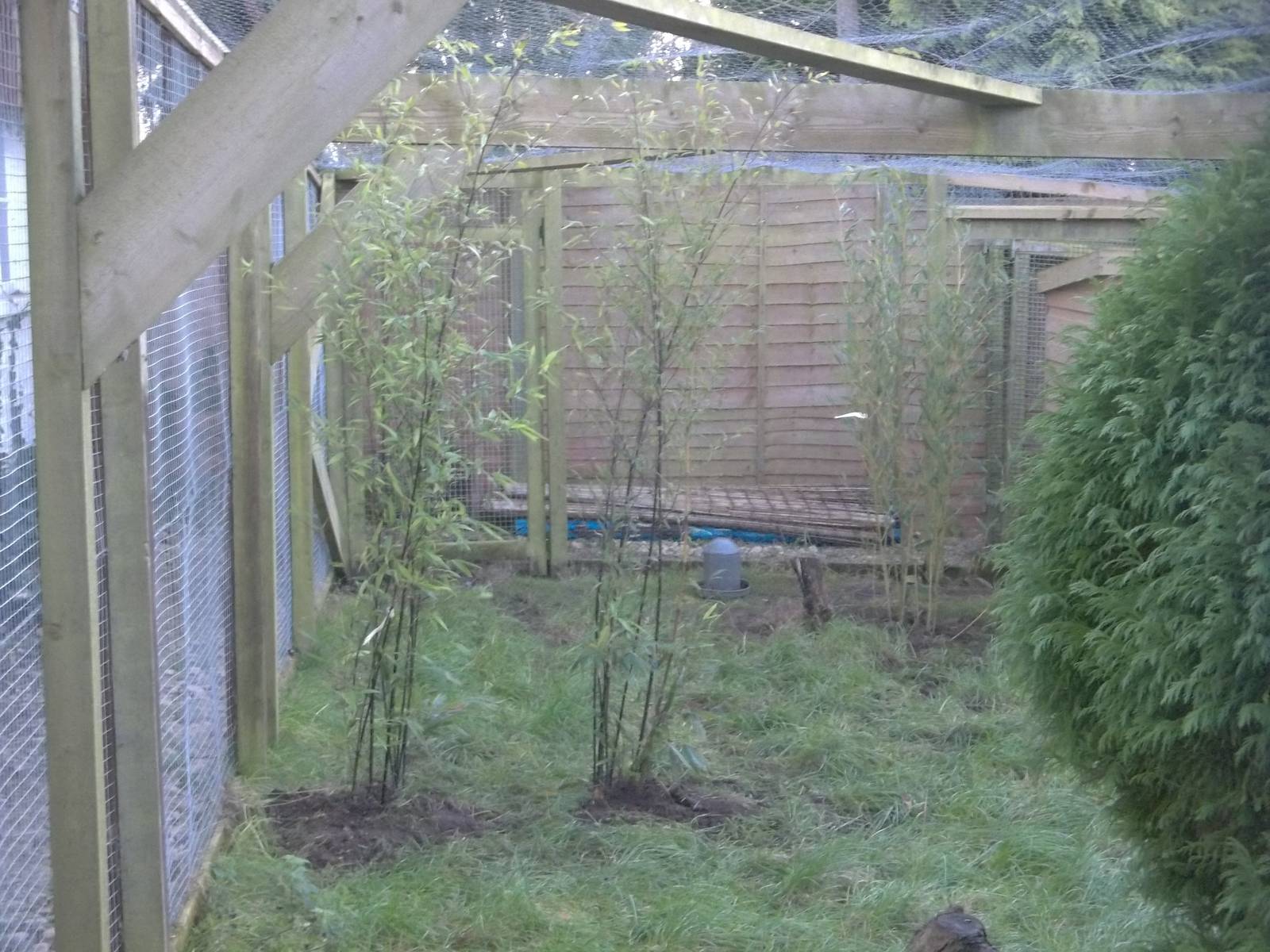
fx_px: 2311
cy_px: 476
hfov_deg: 30.7
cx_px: 635
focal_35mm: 63
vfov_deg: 23.3
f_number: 4
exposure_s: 1/8
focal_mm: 11.3
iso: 339
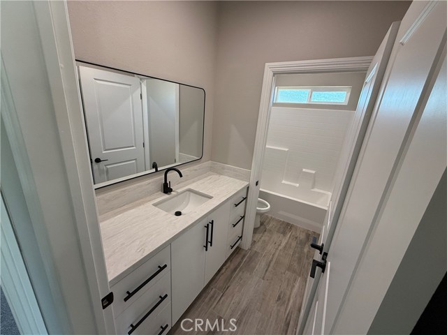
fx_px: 181
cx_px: 224
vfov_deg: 85.7
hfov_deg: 102.1
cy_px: 168
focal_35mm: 14
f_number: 2.2
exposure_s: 1/120
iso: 250
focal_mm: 2.22
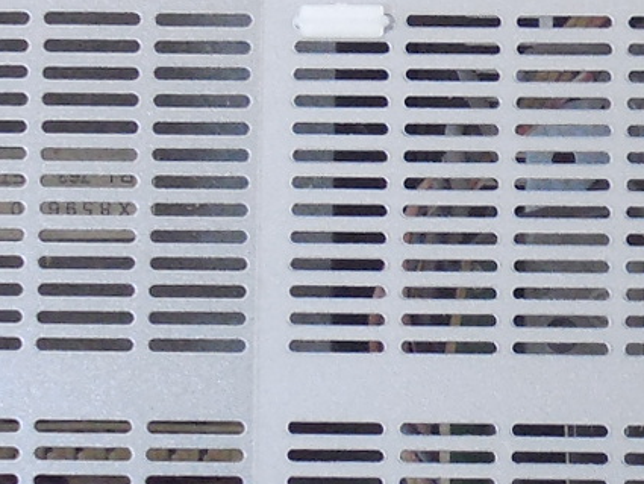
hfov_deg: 13.3
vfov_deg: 10.7
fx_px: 2587
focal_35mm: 139
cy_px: 149
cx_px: 1009
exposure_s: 1/30
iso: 220
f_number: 3.5
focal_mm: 4.6
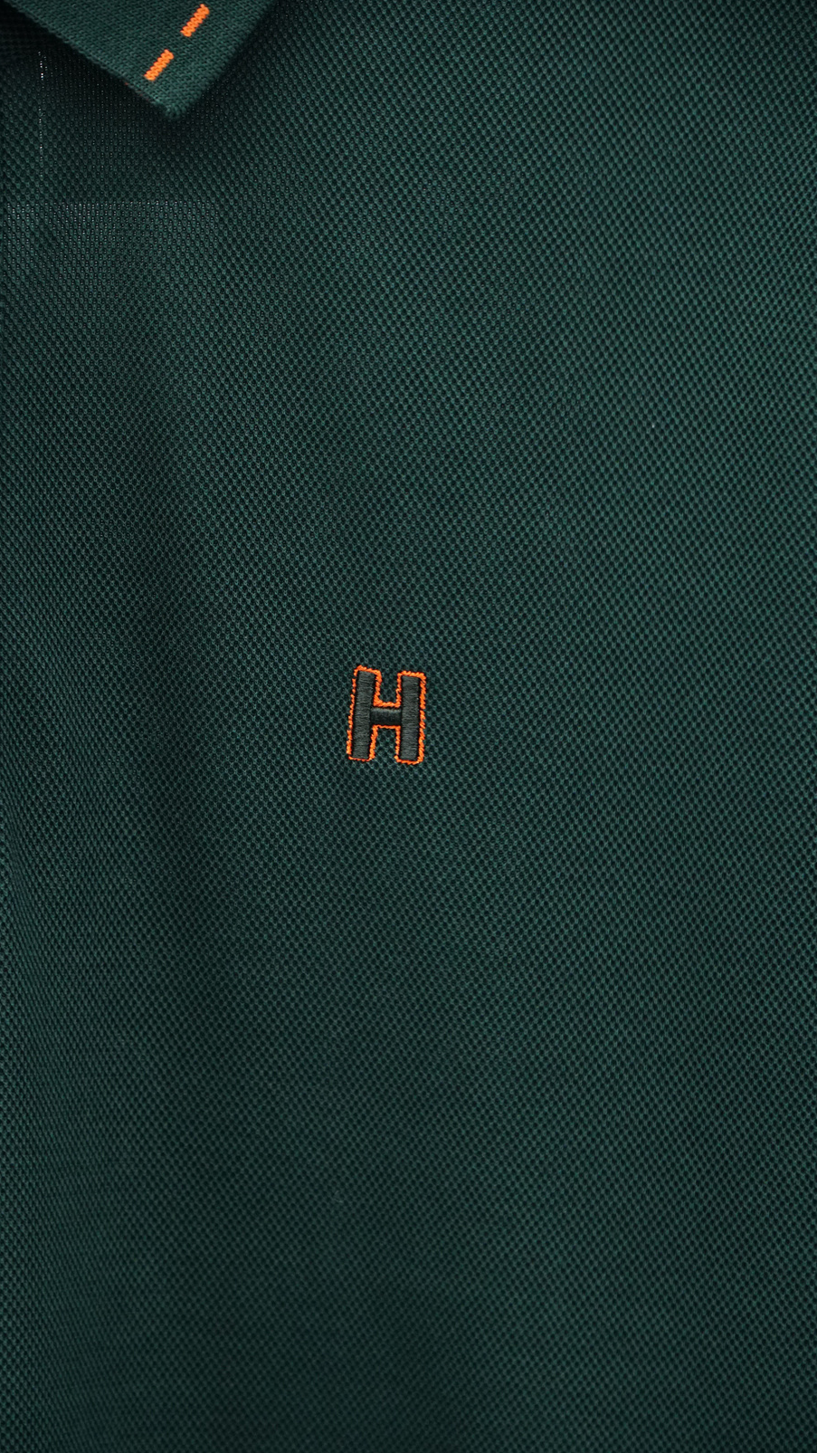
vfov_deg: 19.3
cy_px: 731
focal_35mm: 111
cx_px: 369
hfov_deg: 10.9
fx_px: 4274
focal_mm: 70
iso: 1000
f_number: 4
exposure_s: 1/250
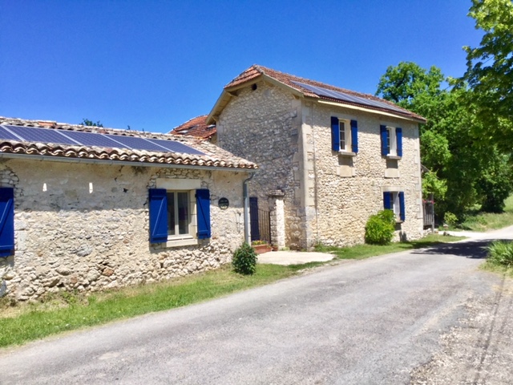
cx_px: 256
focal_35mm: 31
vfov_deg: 45.4
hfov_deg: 58.4
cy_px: 192
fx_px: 459
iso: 25
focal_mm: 3.3
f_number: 2.4
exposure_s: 1/1381
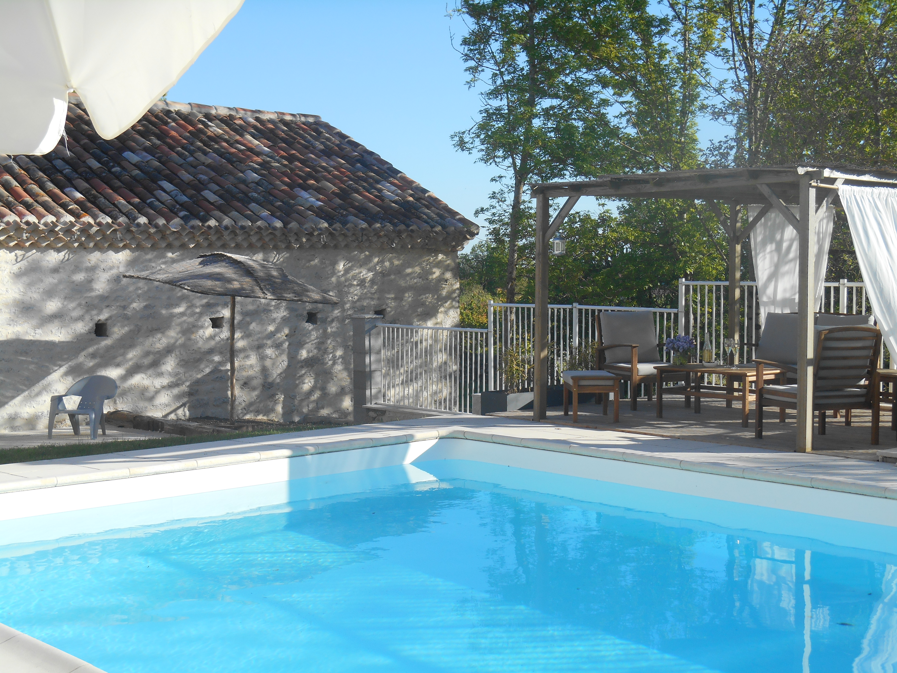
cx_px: 448
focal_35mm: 53
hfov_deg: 36.2
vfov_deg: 27.5
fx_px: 1373
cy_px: 336
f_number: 4.2
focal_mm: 9.5
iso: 80
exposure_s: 1/400
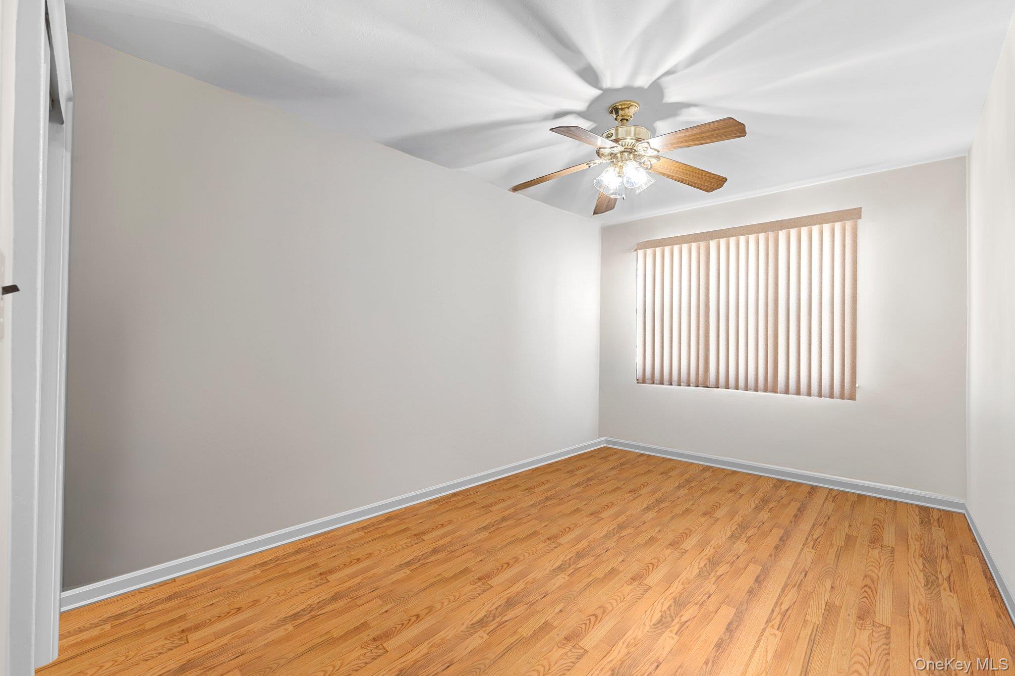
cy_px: 338
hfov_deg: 104.3
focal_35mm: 14
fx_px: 395
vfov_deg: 81.2
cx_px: 508
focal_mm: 14
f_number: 10
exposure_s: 2
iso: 250
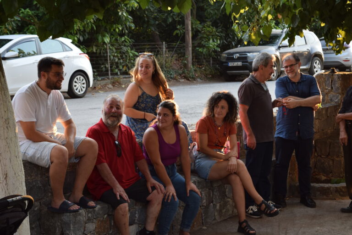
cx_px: 176
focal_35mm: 82
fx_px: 807
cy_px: 118
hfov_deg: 24.6
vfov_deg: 16.6
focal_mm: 55
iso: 400
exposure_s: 1/60
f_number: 5.6
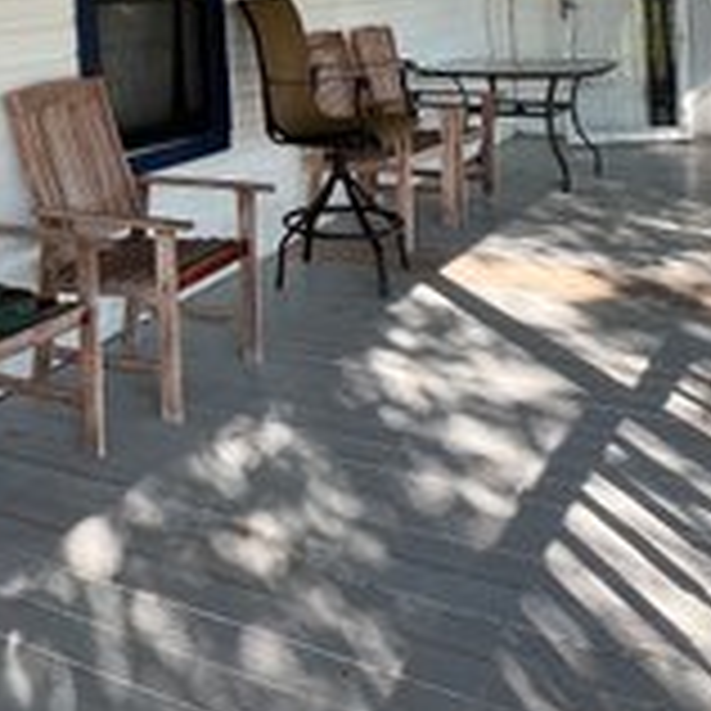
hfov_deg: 35.6
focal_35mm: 46
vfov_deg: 33.6
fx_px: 1069
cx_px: 142
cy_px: -2
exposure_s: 1/239
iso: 32
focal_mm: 1.57
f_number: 1.8
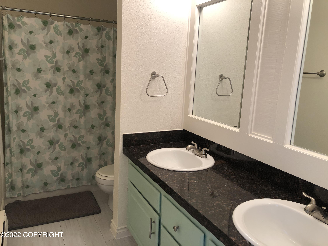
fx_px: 265
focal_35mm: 28
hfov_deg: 63.4
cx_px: 164
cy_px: 123
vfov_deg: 49.7
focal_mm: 3.99
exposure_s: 1/30
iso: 25
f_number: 1.8
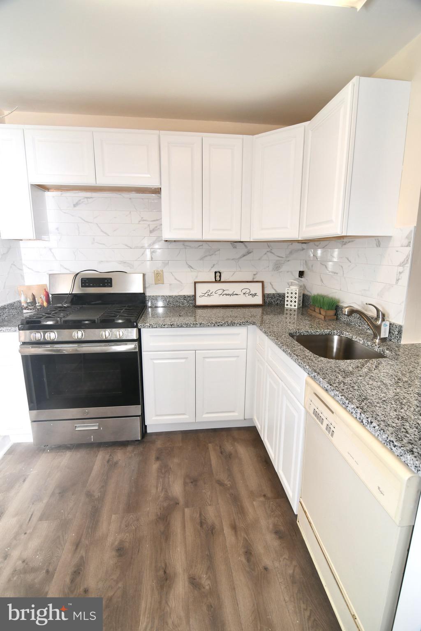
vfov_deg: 96.7
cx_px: 210
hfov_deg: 73.7
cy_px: 316
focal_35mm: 16
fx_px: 281
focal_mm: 11
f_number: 5.6
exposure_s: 1/60
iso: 400
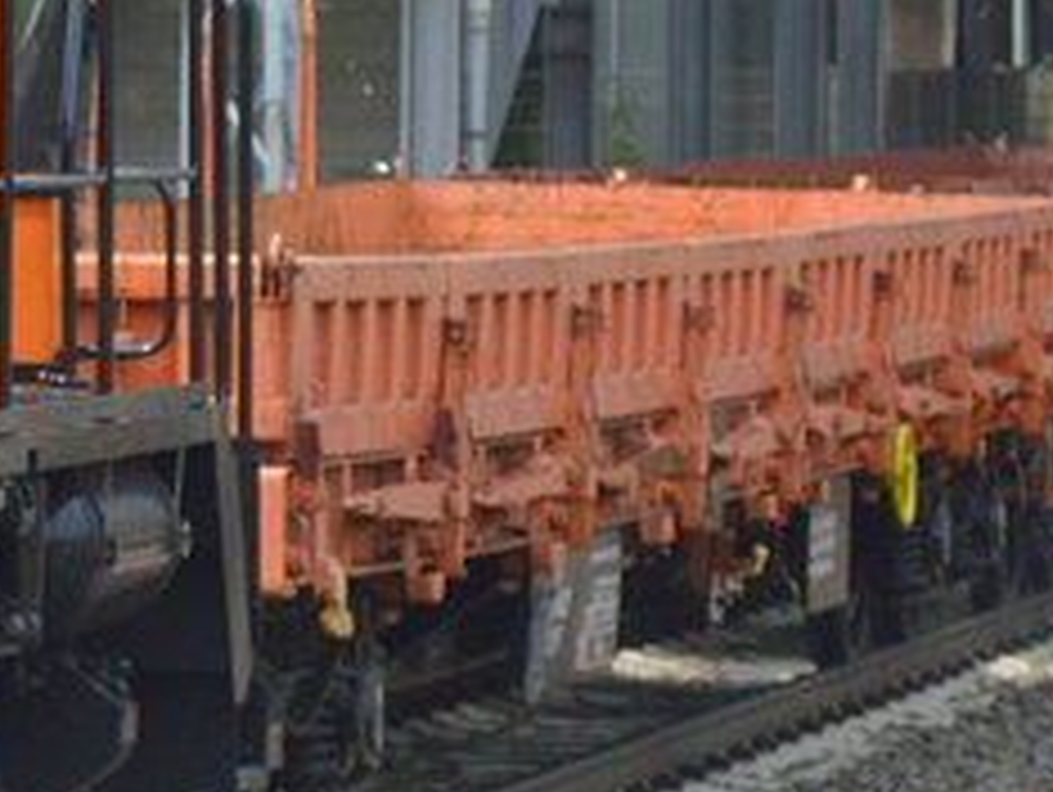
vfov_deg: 3.7
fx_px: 12346
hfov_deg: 4.8
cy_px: 47
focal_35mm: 405
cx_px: -792
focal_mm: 55
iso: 400
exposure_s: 1/800
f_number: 5.6
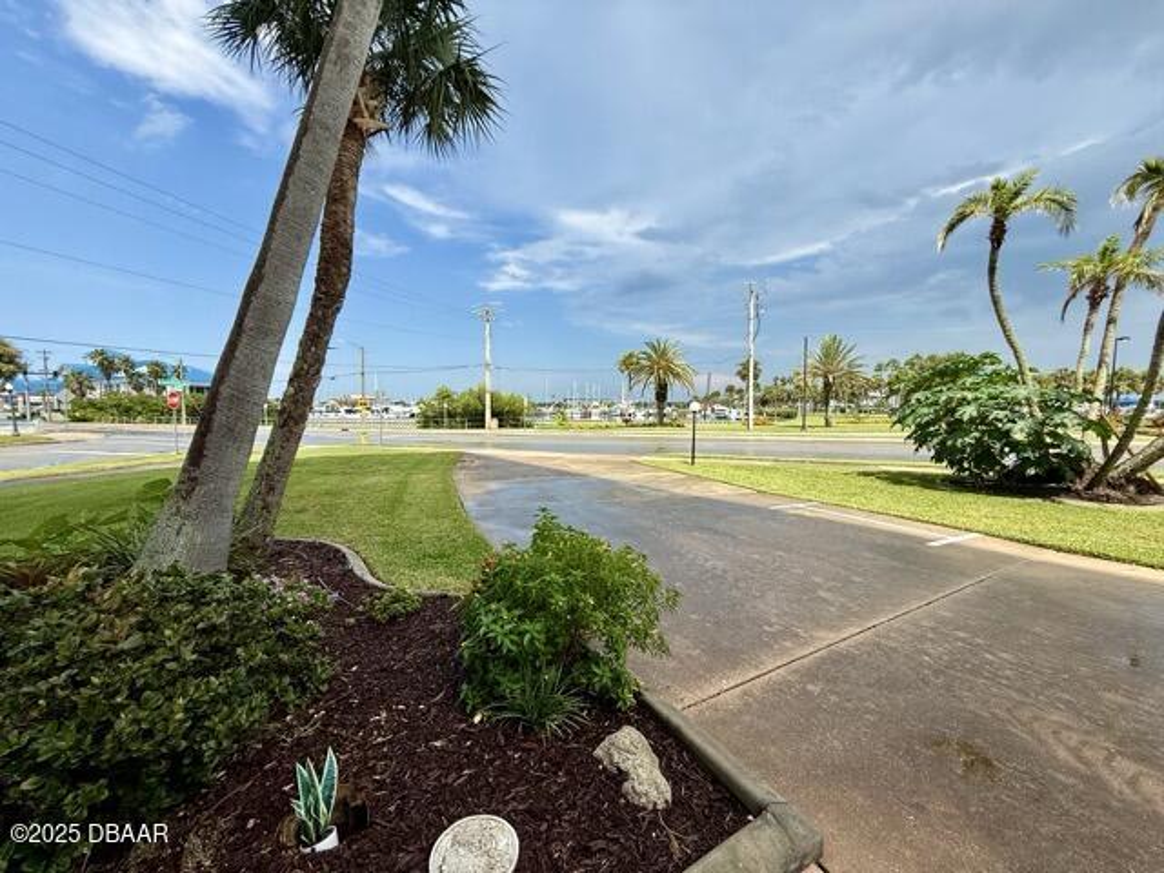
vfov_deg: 85.7
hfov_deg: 102.1
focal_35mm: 14
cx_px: 582
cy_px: 436
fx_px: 471
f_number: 2.2
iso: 50
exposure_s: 1/1534
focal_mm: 2.22
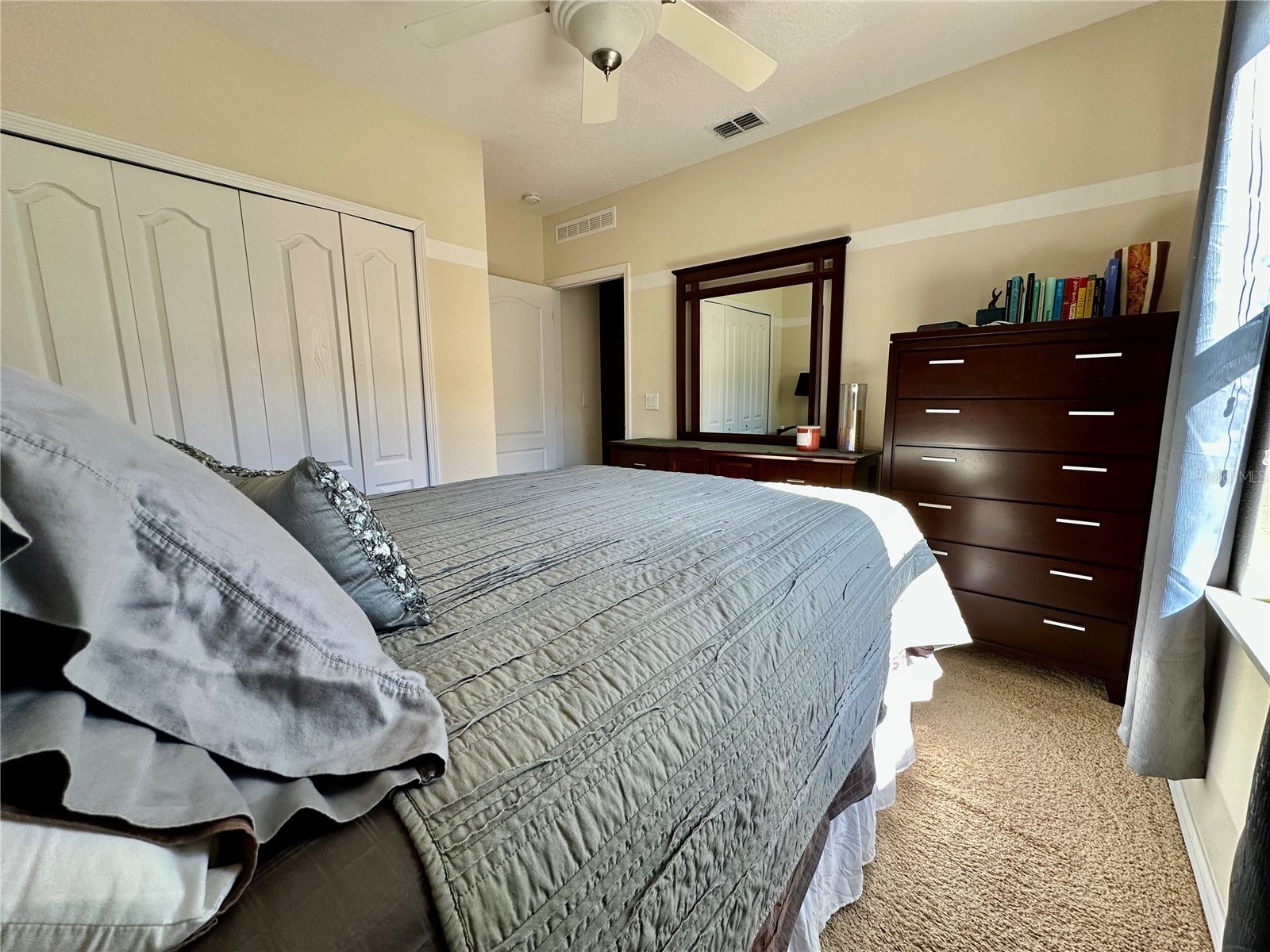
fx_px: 514
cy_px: 476
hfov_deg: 102.1
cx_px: 635
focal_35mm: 14
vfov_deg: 85.7
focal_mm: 2.22
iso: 125
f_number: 2.2
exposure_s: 1/99
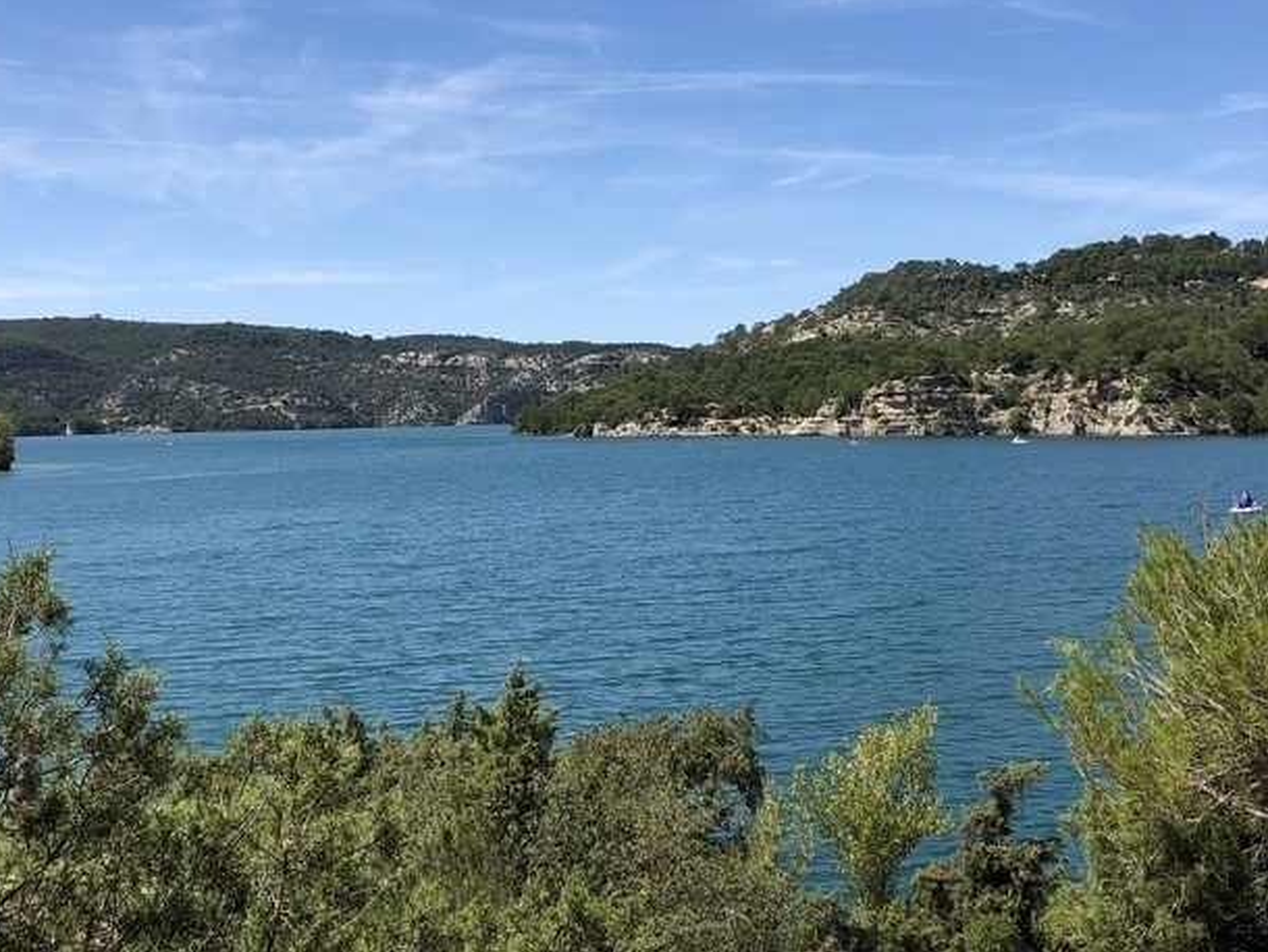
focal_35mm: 47
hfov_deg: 40.4
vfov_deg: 30.5
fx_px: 1722
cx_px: 638
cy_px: 258
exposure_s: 1/2183
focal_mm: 3.99
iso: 20
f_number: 1.8
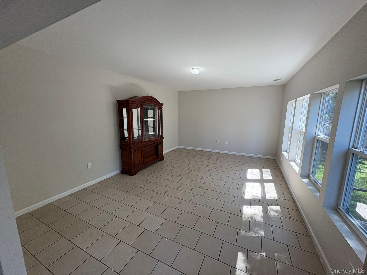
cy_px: 138
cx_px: 184
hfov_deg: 102.1
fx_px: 148
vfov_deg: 85.7
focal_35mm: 14
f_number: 2.2
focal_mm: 2.22
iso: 125
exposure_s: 1/120
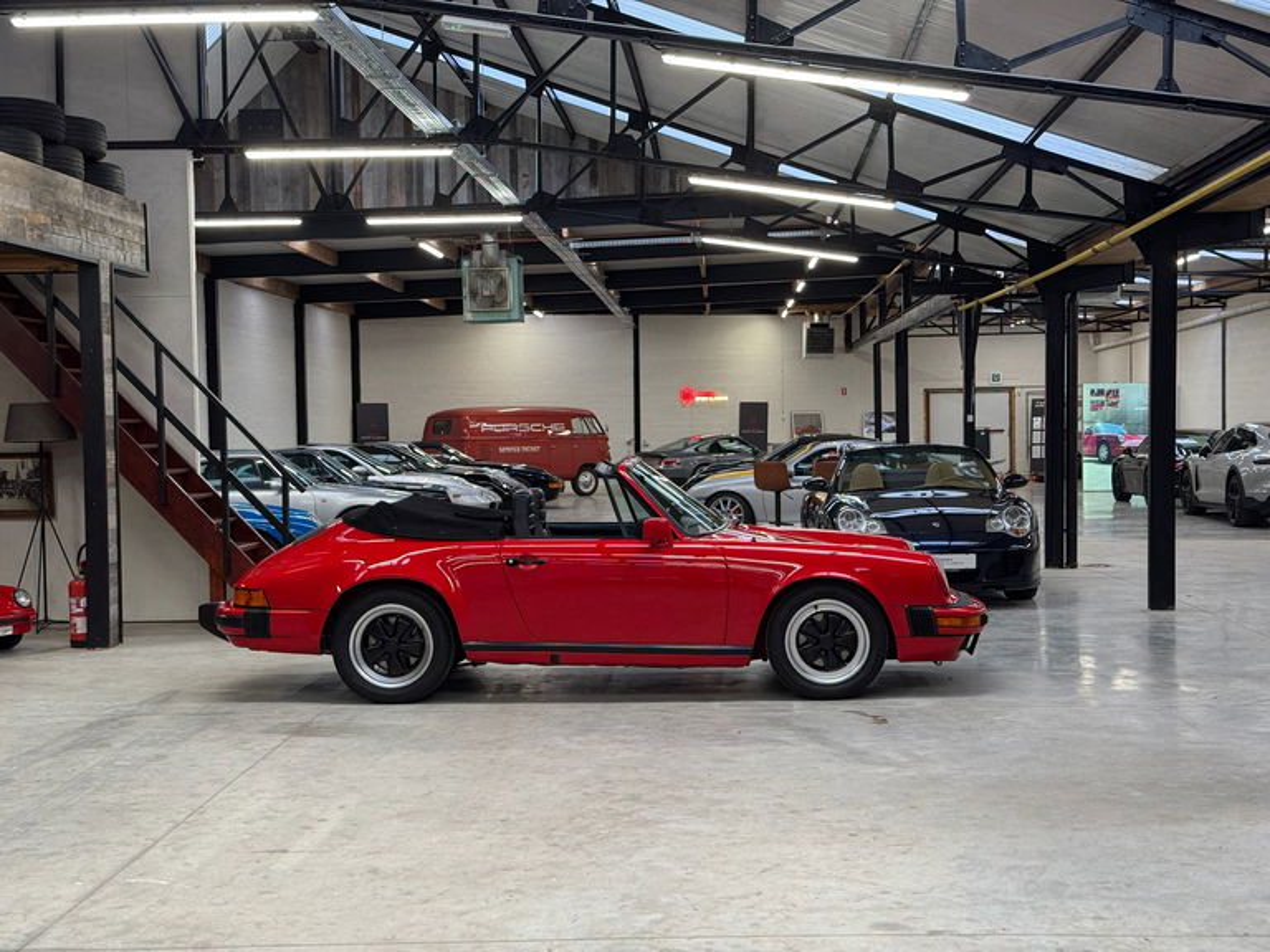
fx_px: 1761
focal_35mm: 48
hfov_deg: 39.7
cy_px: 476
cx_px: 635
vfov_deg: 30.3
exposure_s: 1/100
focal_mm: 6.76
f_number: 1.78
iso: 125
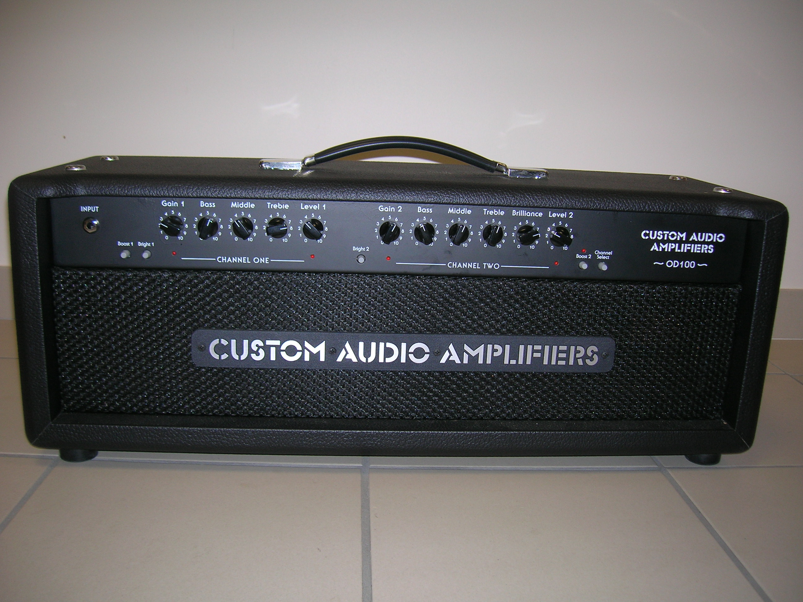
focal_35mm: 34
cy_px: 301
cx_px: 402
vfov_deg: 41.8
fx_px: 789
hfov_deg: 54.0
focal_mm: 5.7
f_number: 2.9
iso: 50
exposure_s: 1/60.1
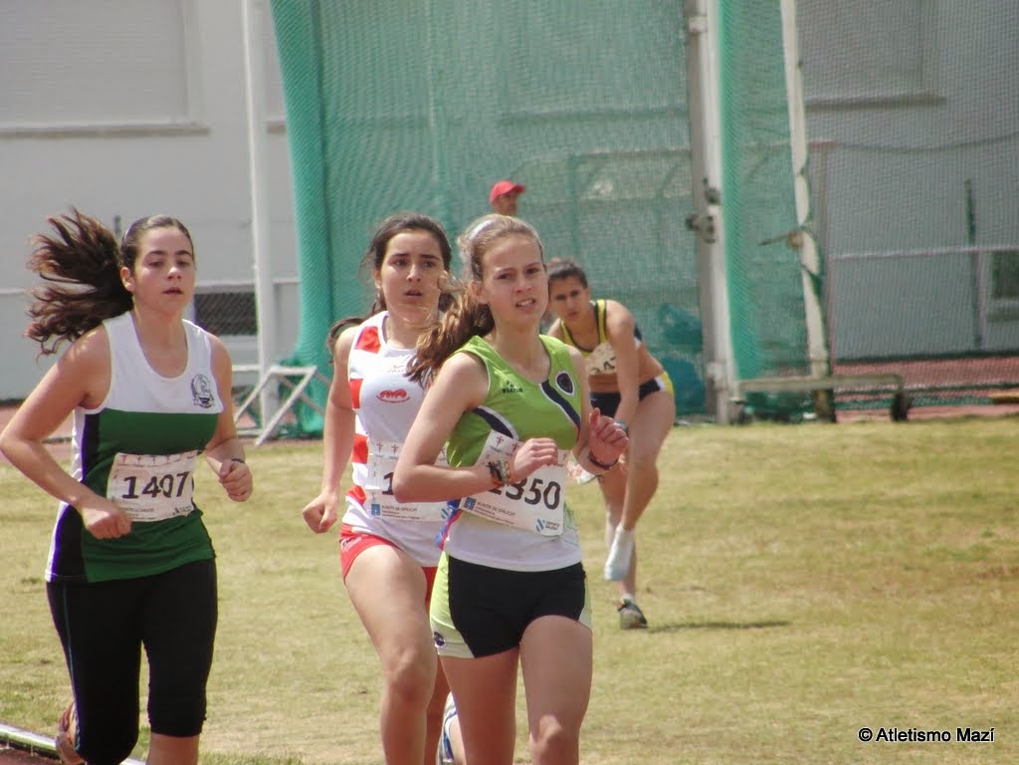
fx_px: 15307
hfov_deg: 3.8
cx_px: 510
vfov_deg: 2.9
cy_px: 382
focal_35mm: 520
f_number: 4.5
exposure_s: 1/800
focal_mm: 92
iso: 100
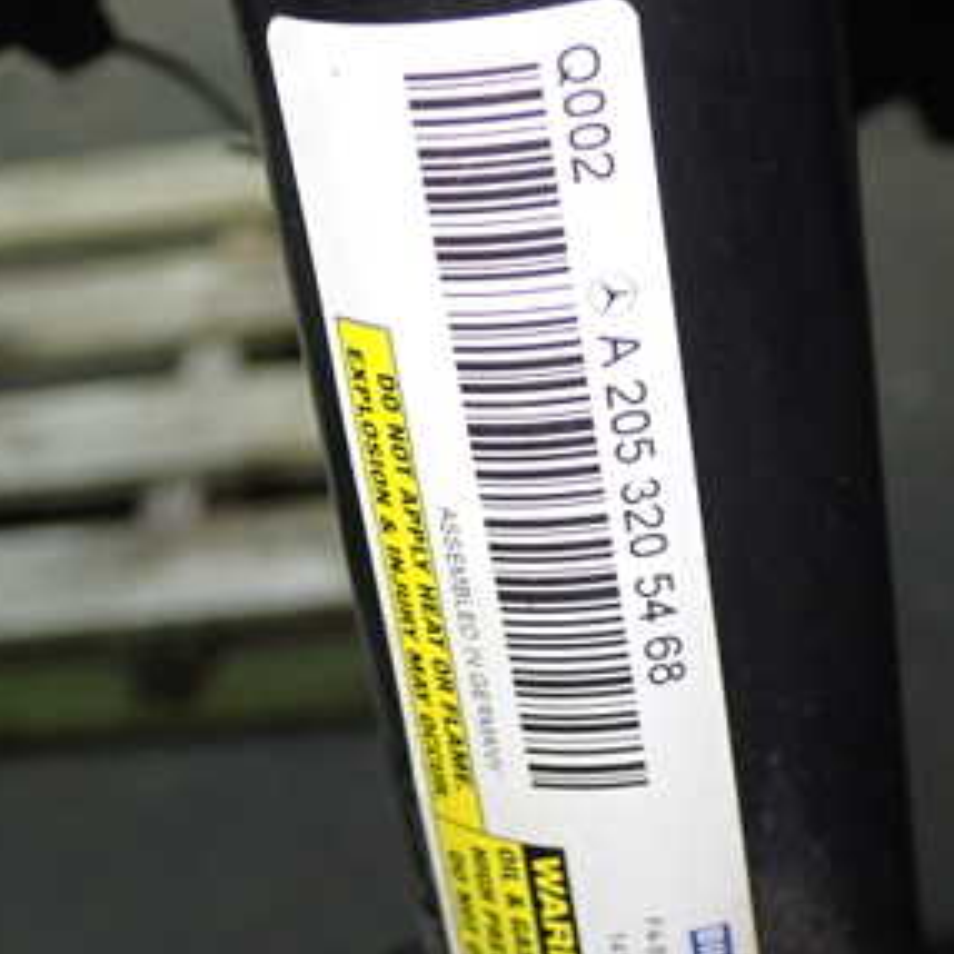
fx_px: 2370
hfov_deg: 22.8
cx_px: 497
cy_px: 534
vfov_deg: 22.8
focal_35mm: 76
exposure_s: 1/40
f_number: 2.8
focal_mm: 7.31
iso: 800
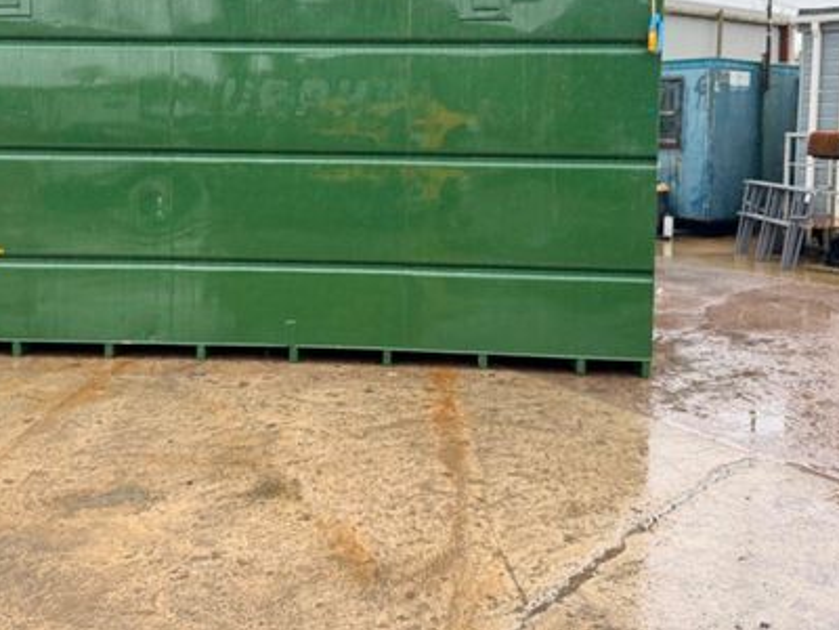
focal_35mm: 36
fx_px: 873
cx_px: 338
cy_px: 178
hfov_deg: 51.0
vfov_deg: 38.9
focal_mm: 6.76
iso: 160
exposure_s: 1/215
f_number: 1.78
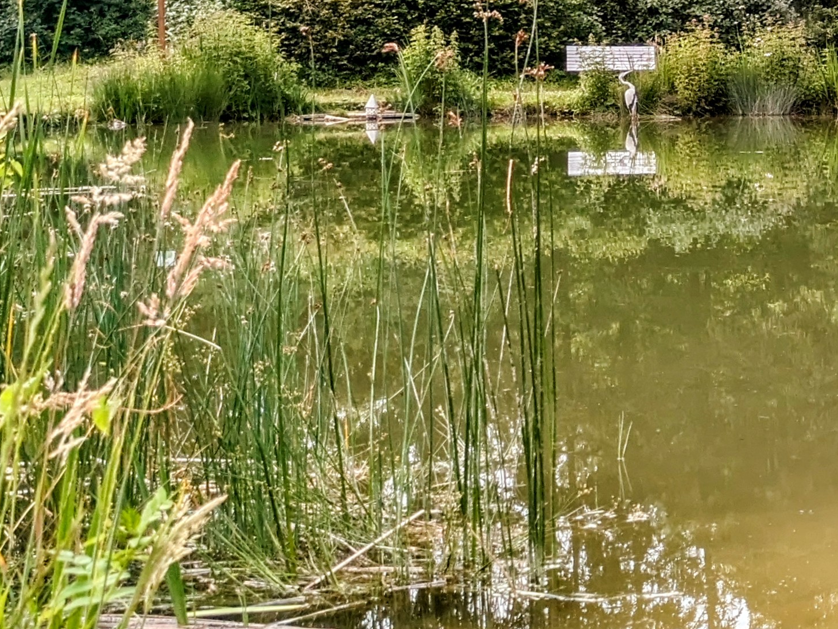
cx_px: 1188
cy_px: 132
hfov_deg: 22.7
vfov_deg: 20.0
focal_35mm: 73
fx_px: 1768
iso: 46
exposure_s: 1/2538
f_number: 1.89
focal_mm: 5.43
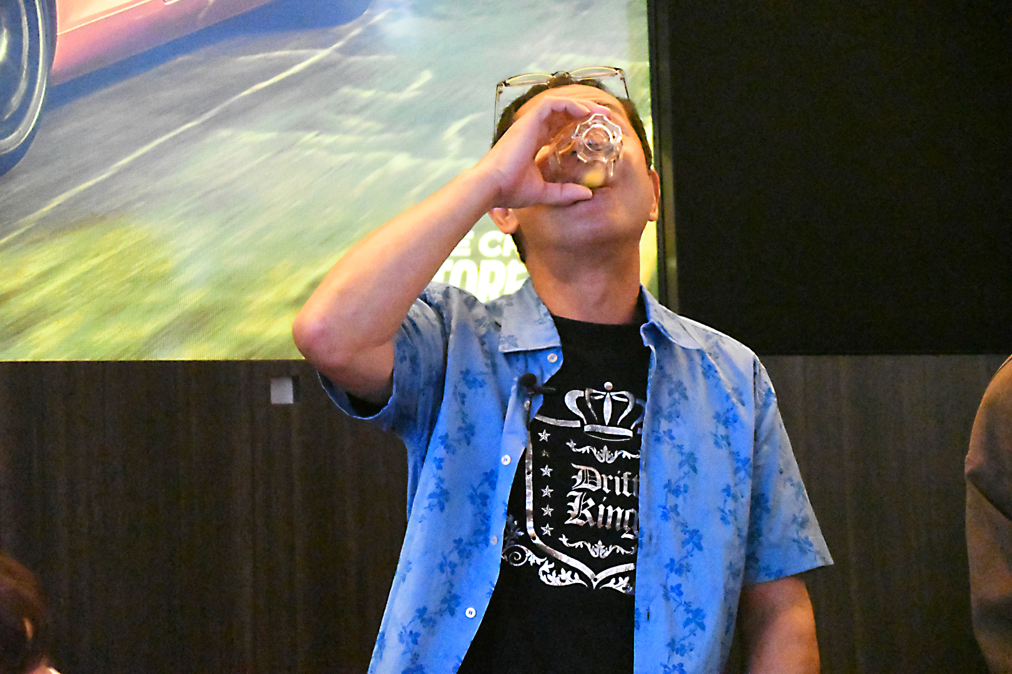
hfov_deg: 17.1
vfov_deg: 11.4
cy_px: 337
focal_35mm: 120
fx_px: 3373
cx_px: 506
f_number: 5.3
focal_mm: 80
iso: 51200
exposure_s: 1/320
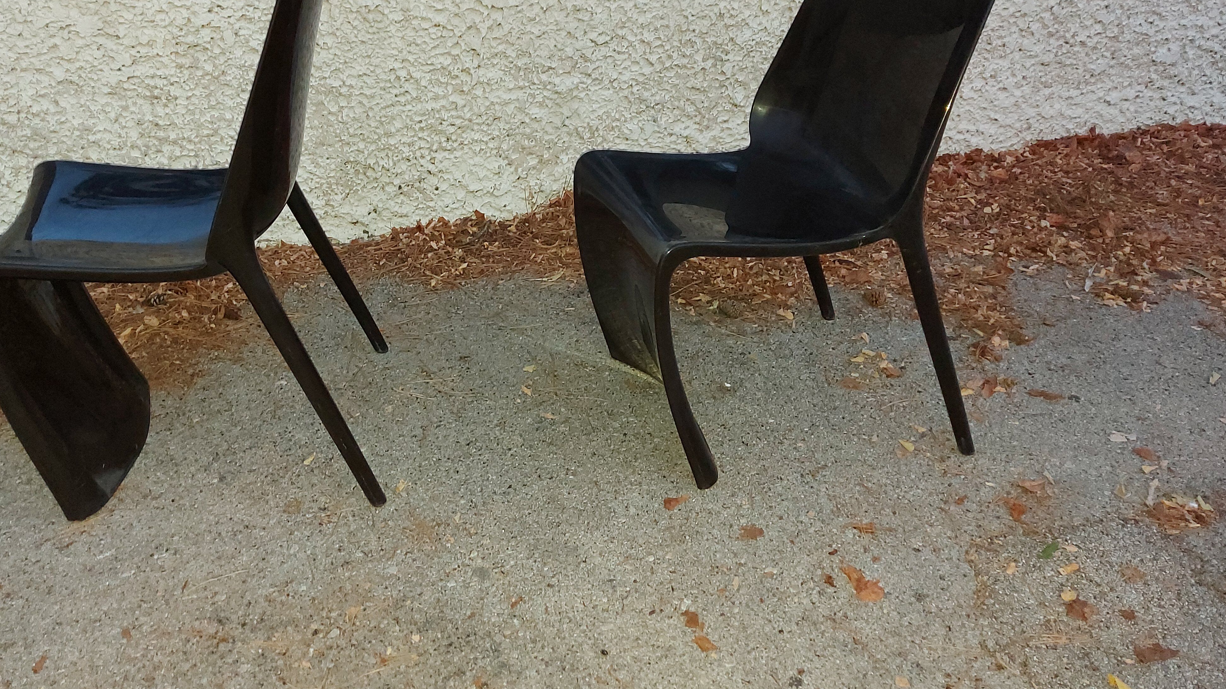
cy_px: 221
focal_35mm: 31
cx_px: 521
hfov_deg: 62.3
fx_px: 1008
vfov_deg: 37.3
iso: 500
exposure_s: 1/25
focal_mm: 5.23
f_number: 1.8
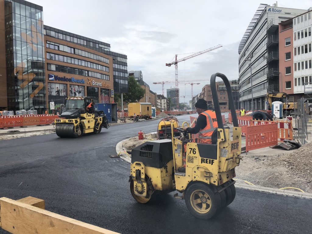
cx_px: 156
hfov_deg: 63.4
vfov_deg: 49.7
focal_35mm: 28
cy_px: 117
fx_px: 252
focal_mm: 4
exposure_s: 1/1412
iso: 20
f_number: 1.8
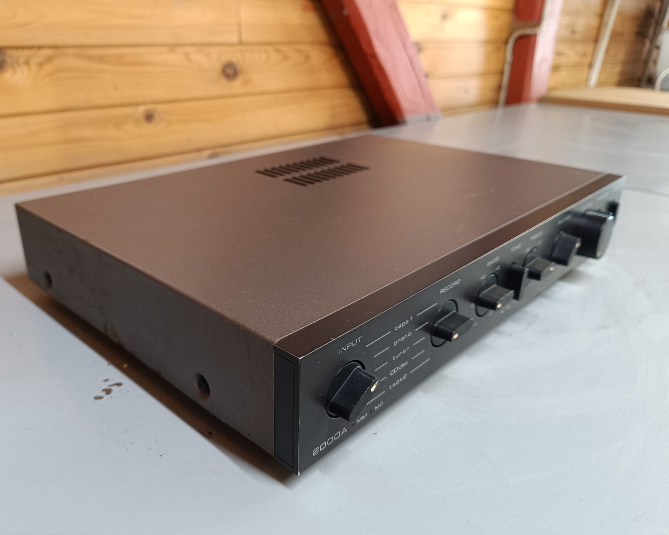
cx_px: 290
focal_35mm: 27
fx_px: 535
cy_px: 272
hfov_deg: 63.8
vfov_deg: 53.2
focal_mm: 5.59
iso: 573
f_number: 1.88
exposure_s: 1/25
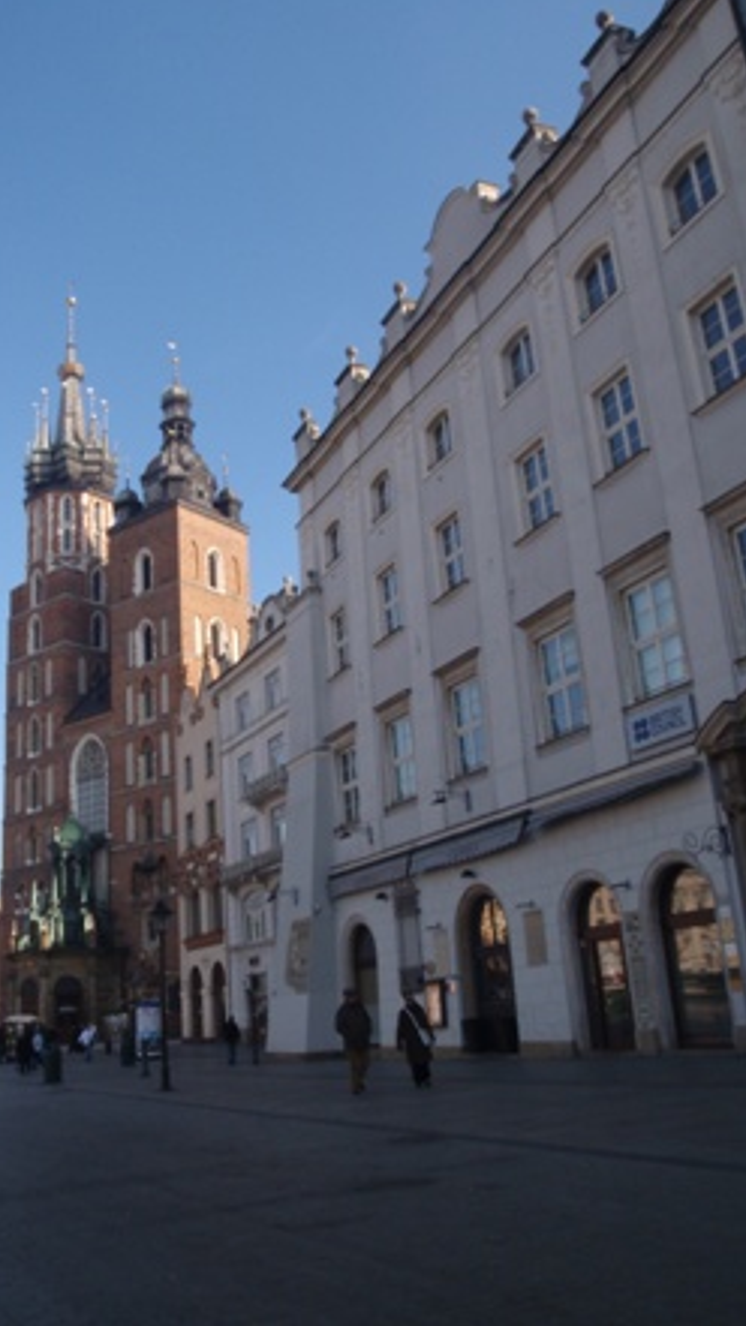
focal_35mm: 31
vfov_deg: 62.6
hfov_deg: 37.4
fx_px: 1090
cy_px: 658
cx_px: 253
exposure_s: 1/500
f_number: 3.5
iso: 80
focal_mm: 5
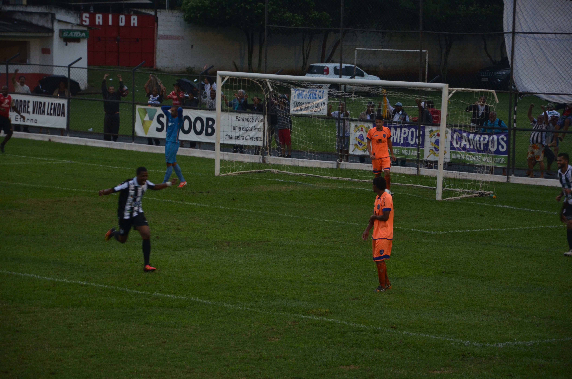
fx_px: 2497
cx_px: 286
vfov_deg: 8.7
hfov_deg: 13.1
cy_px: 190
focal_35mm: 158
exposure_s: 1/100
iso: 640
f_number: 5.6
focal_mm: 105
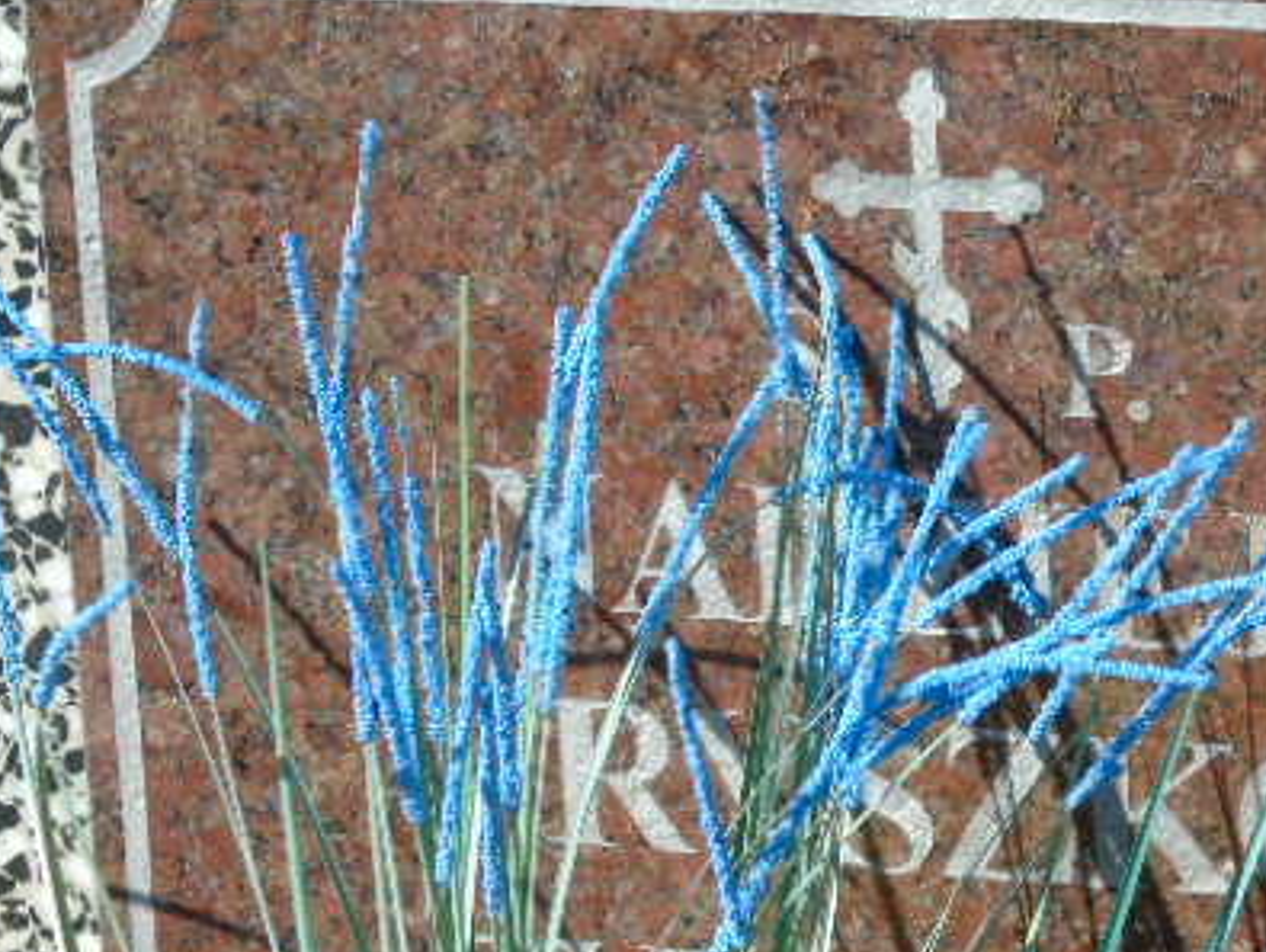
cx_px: 936
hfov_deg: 6.6
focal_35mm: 301
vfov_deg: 4.9
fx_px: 11018
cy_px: 734
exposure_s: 1/320
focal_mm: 33
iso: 80
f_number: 5
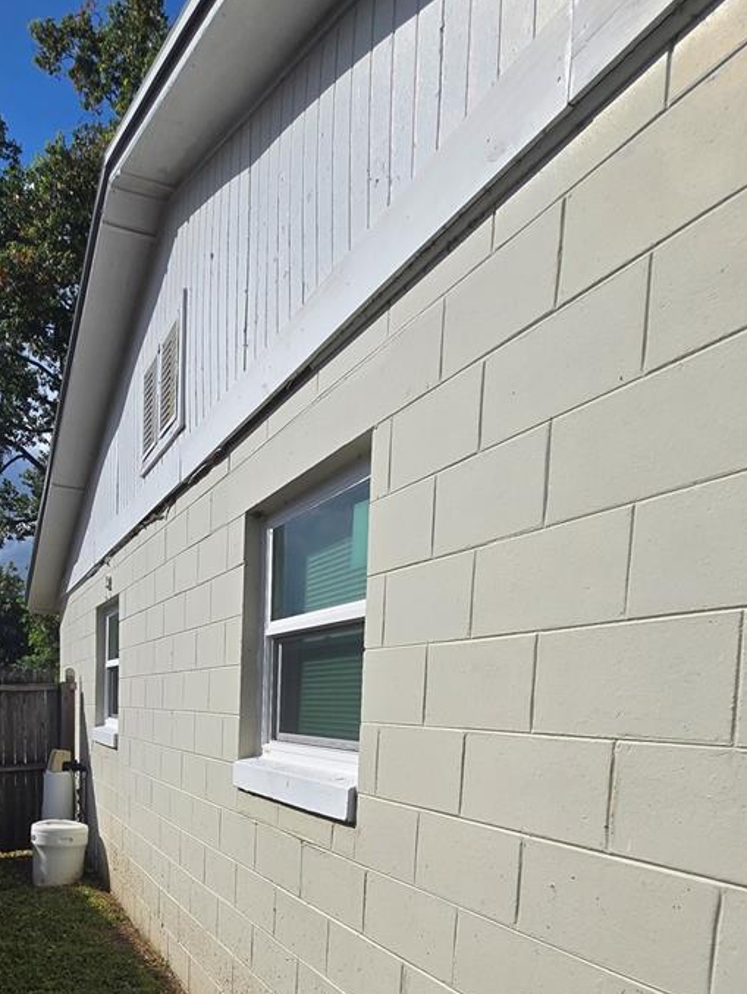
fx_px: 661
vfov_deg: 67.7
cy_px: 778
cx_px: 229
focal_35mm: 23
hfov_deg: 57.2
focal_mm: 2.2
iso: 50
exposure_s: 1/4743
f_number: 2.2
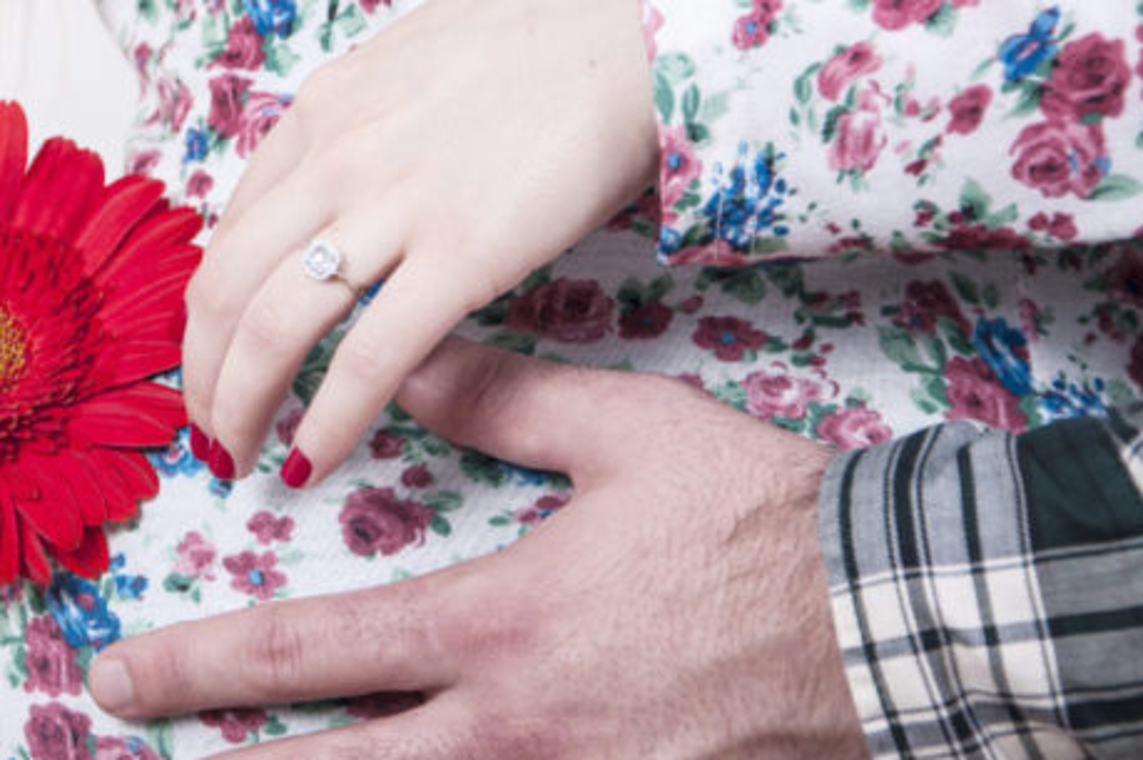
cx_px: 159
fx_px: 6212
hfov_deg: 10.5
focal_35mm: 196
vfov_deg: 7.0
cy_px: 323
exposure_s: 1/200
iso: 100
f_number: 5.3
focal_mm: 75
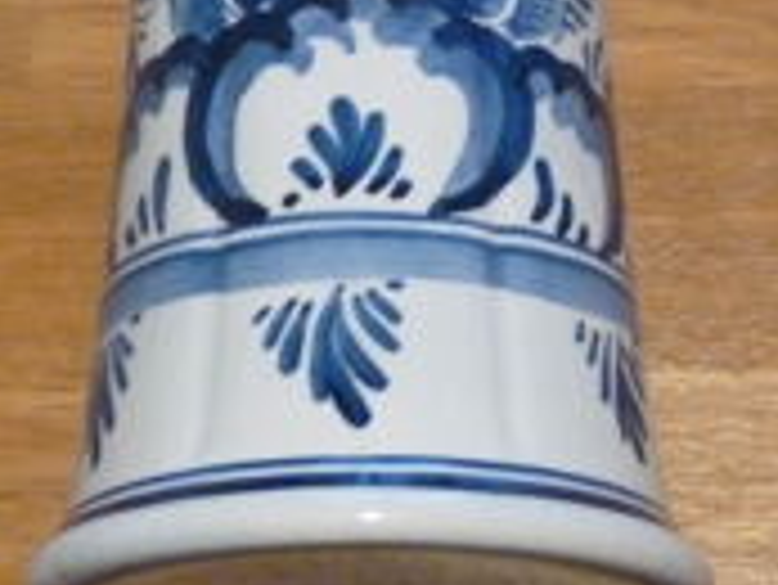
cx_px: 427
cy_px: -32
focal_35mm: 111
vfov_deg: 13.1
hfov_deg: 17.7
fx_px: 2496
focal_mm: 7.2
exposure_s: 1/25
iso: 800
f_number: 3
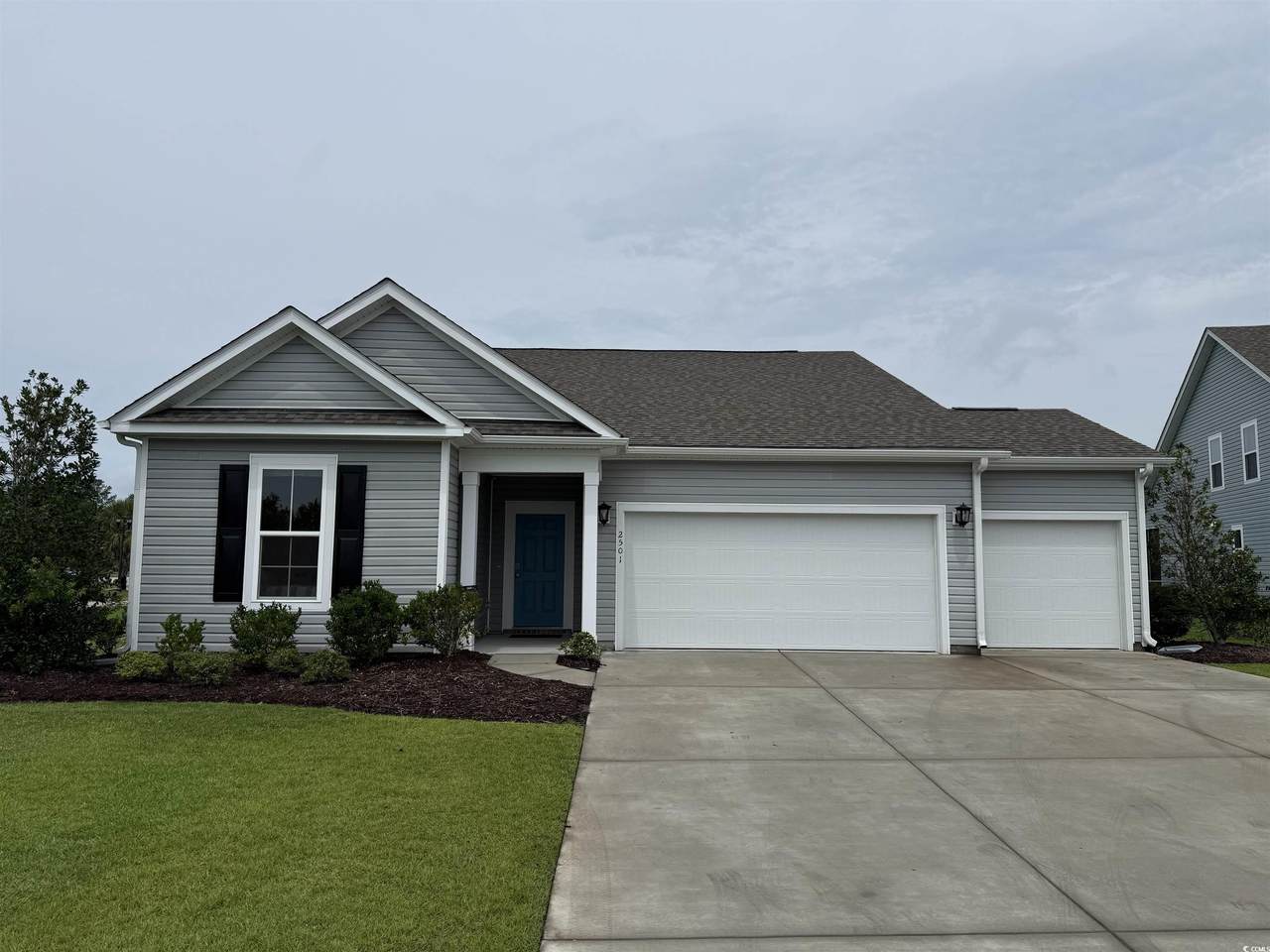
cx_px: 635
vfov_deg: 56.8
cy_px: 476
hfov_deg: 71.6
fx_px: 881
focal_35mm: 24
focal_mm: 6.76
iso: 80
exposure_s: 1/11905
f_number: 1.78
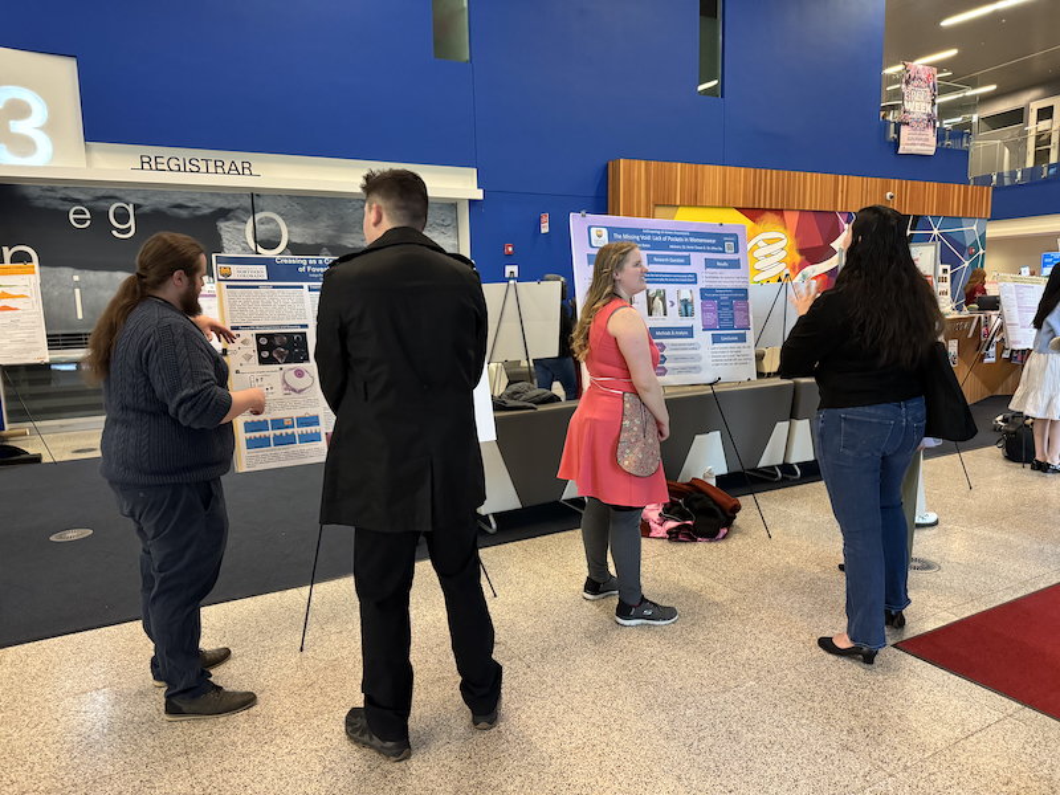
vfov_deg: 56.8
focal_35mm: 24
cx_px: 530
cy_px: 398
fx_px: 735
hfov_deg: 71.6
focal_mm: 6.76
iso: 800
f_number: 1.78
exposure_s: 1/60
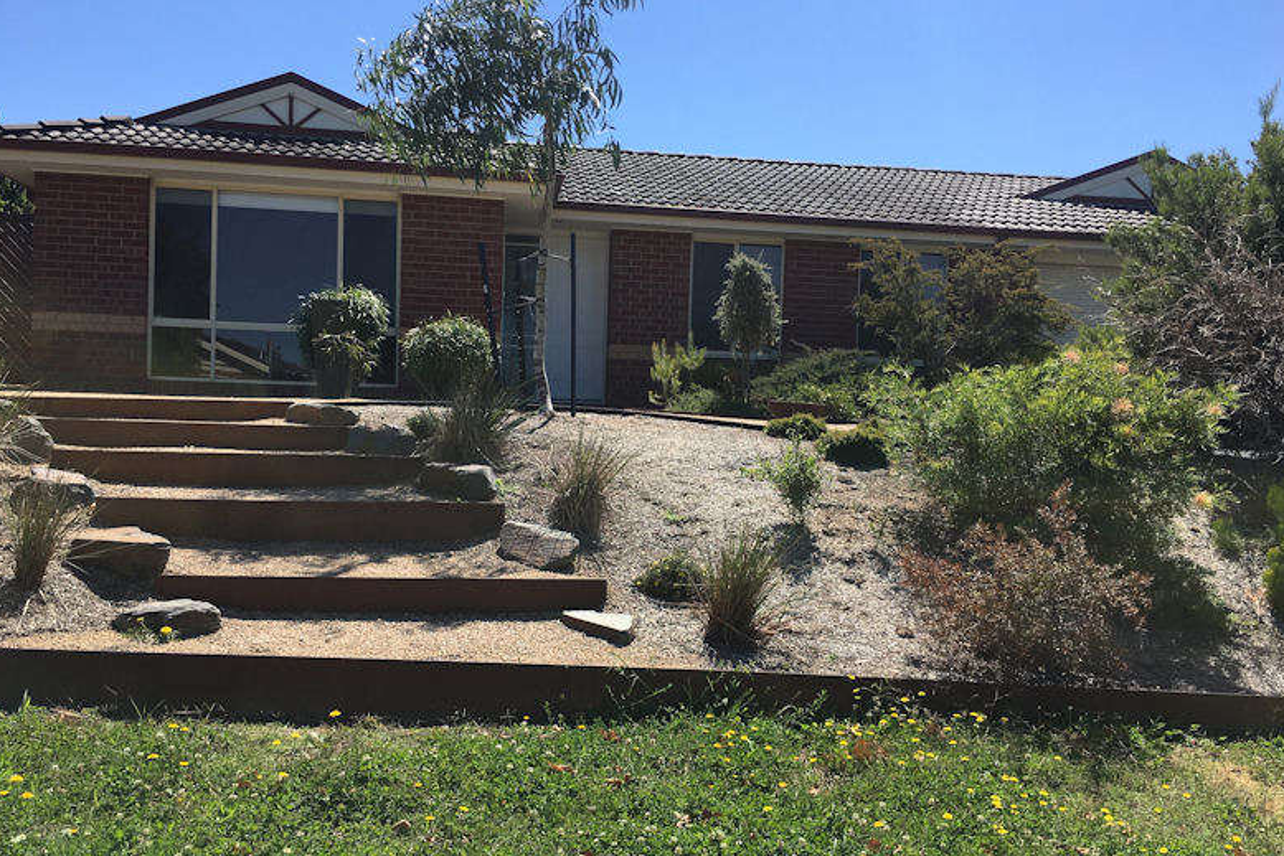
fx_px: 1106
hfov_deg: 60.3
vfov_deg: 42.3
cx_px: 654
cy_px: 454
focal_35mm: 31
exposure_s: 1/1603
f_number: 2.2
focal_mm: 4.15
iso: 25
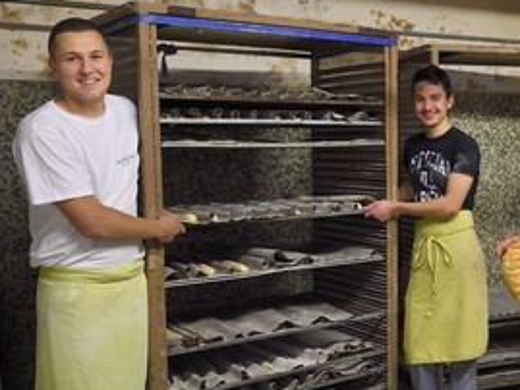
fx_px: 631
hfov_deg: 43.1
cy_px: 243
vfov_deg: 34.2
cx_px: 400
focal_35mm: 42
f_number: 7.1
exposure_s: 1/80
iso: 3200
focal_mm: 28
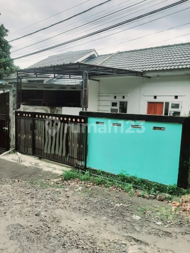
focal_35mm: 26
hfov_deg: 53.1
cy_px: 126
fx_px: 190
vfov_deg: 67.3
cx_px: 95
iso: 40
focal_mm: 3.93
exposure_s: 1/769
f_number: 1.7
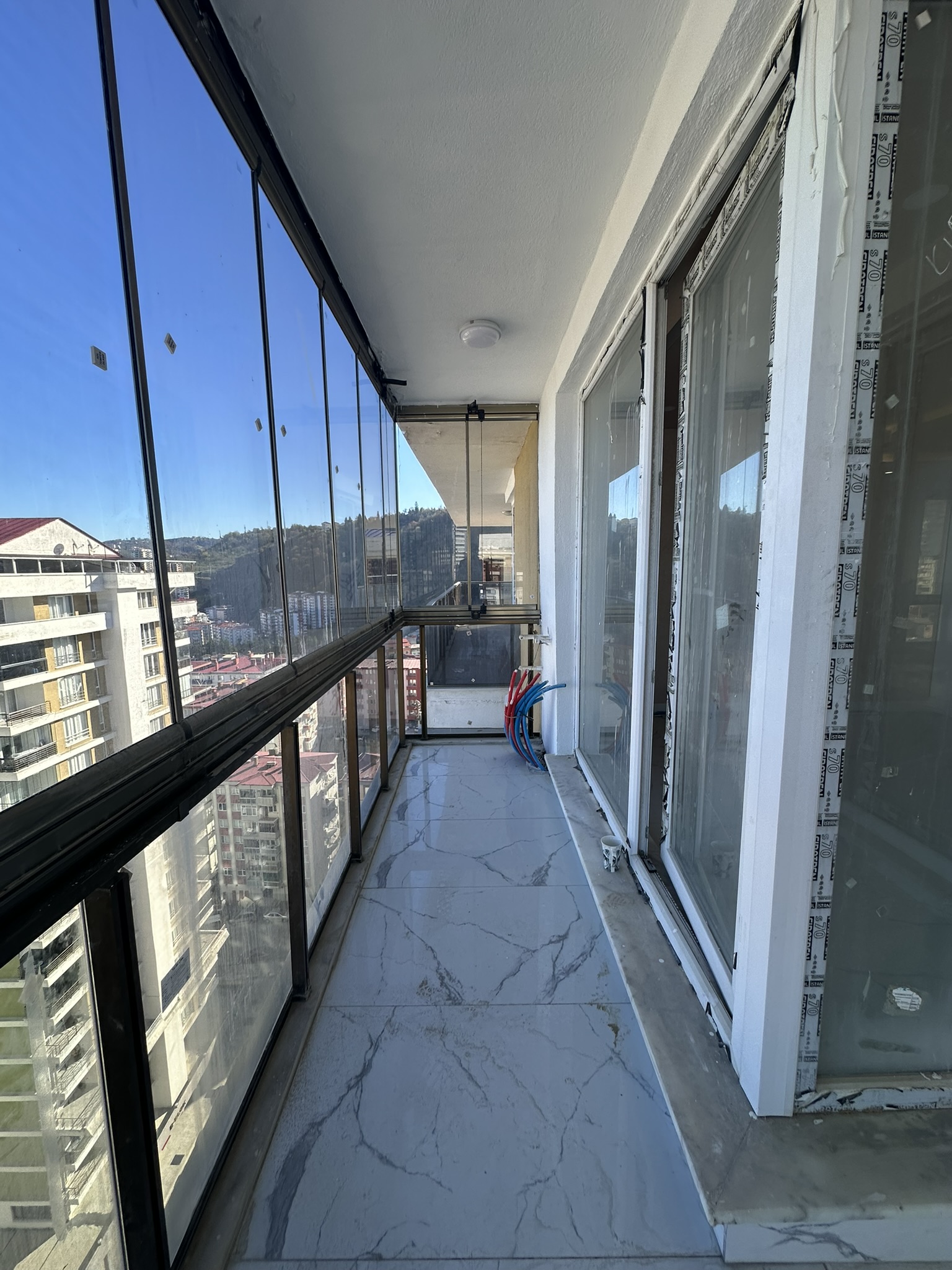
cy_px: 635
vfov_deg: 102.1
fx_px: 513
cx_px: 476
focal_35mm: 14
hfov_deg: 85.7
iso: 40
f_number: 2.2
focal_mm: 2.22
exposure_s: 1/229
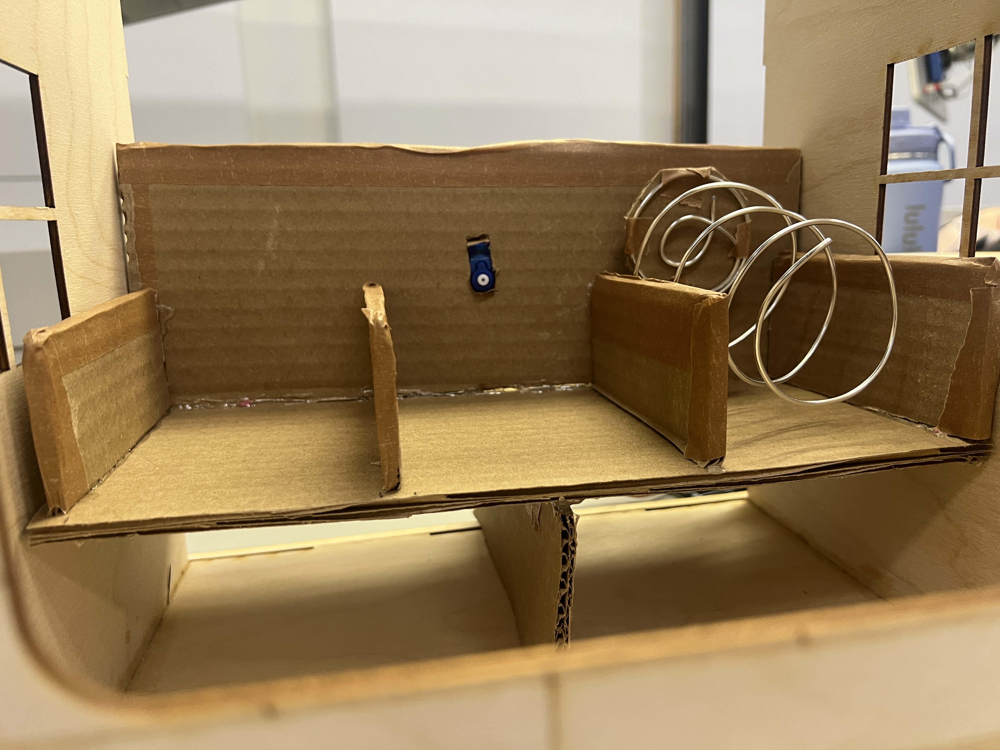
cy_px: 375
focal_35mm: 26
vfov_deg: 53.1
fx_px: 751
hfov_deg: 67.3
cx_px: 500
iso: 80
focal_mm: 5.7
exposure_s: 1/60
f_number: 1.5
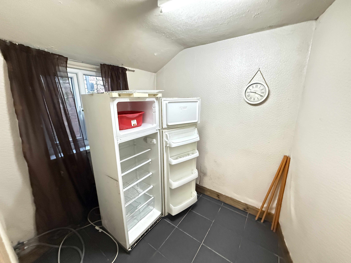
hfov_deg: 102.1
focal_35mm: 14
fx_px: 142
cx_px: 176
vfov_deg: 85.7
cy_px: 132
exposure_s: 1/50
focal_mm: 2.22
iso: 1000
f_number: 2.2
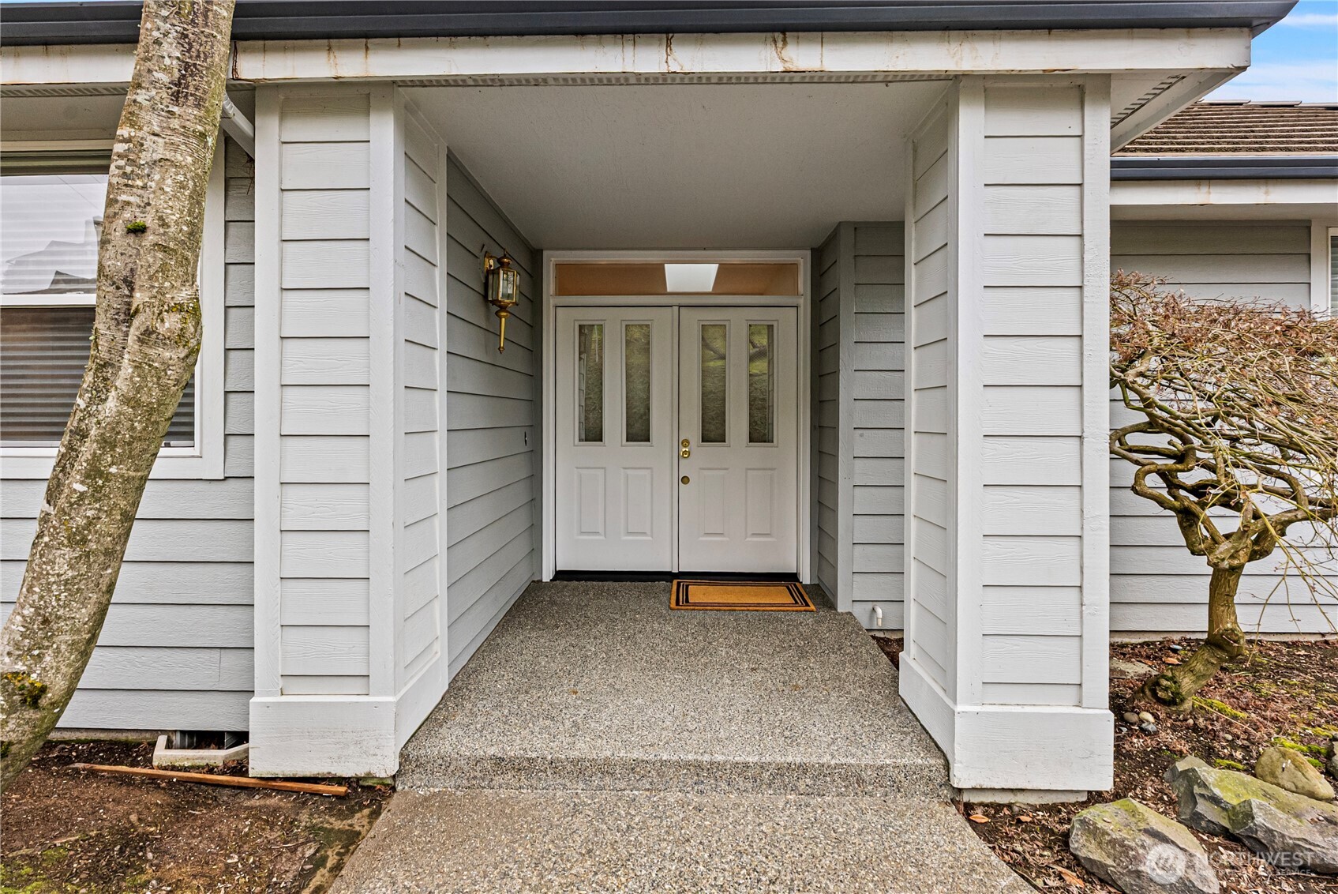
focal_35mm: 16
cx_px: 669
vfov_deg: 73.8
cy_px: 447
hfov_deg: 96.7
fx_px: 595
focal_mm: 16
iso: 1600
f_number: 8
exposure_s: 1/250
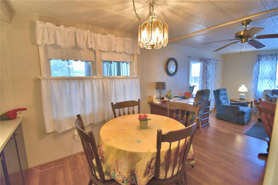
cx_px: 139
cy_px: 92
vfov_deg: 77.3
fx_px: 116
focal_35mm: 15
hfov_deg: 100.4
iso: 400
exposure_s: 1/40
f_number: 4.5
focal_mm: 10
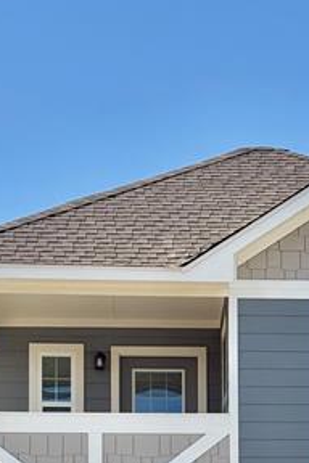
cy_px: 603
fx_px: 1712
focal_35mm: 133
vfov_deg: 14.7
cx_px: 246
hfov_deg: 10.3
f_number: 1.78
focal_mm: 6.76
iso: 64
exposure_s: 1/3378
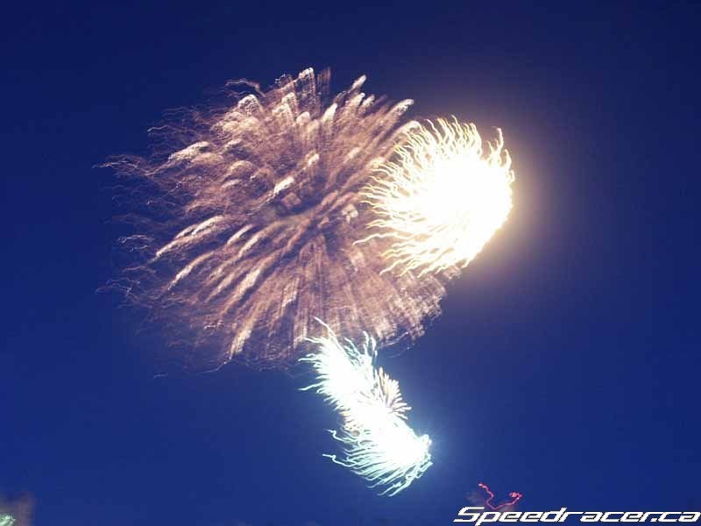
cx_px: 350
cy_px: 263
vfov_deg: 24.0
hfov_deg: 31.7
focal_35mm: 61
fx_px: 1235
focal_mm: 15.24
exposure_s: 3
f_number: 3.5
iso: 200
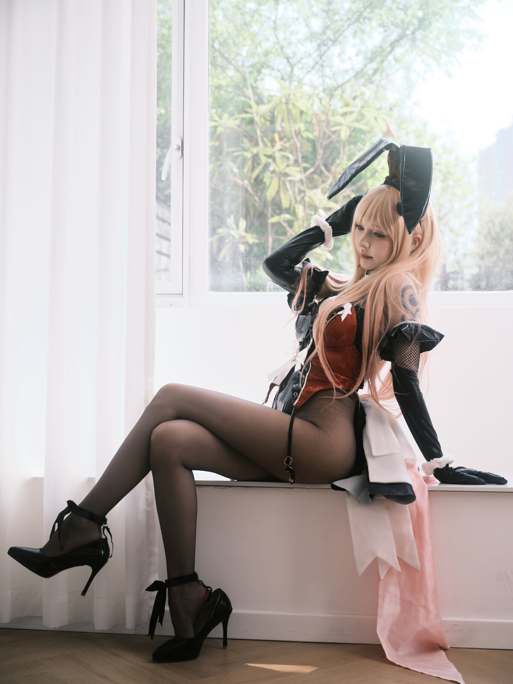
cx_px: 256
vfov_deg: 34.3
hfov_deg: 26.1
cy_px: 342
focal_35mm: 56
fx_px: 1107
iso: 200
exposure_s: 1/100
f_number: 5
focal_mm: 70.4
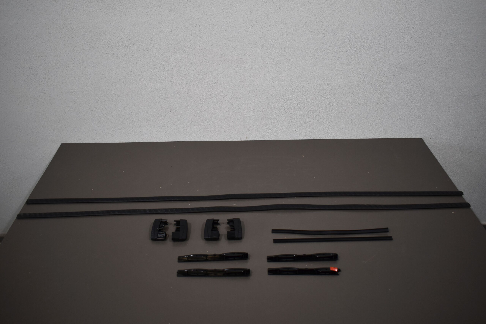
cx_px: 243
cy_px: 162
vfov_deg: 41.7
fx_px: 425
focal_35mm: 32
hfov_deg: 59.5
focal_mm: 21
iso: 450
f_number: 3.8
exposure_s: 1/250
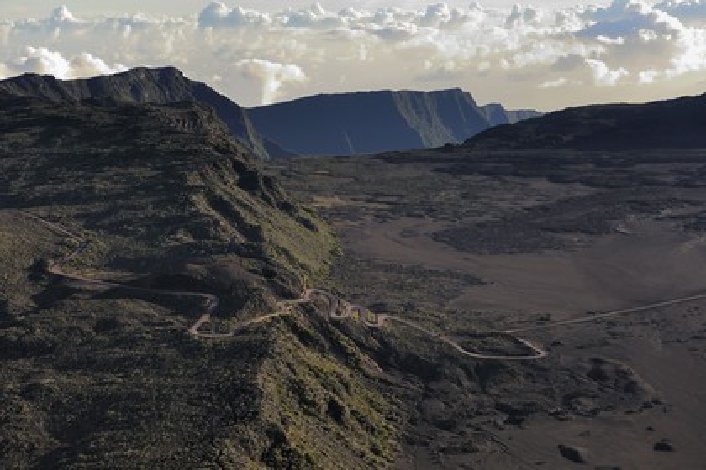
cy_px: 235
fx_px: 1373
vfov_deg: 19.5
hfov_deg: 28.8
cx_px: 353
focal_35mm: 70
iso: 400
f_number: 8
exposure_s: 1/400
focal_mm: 70
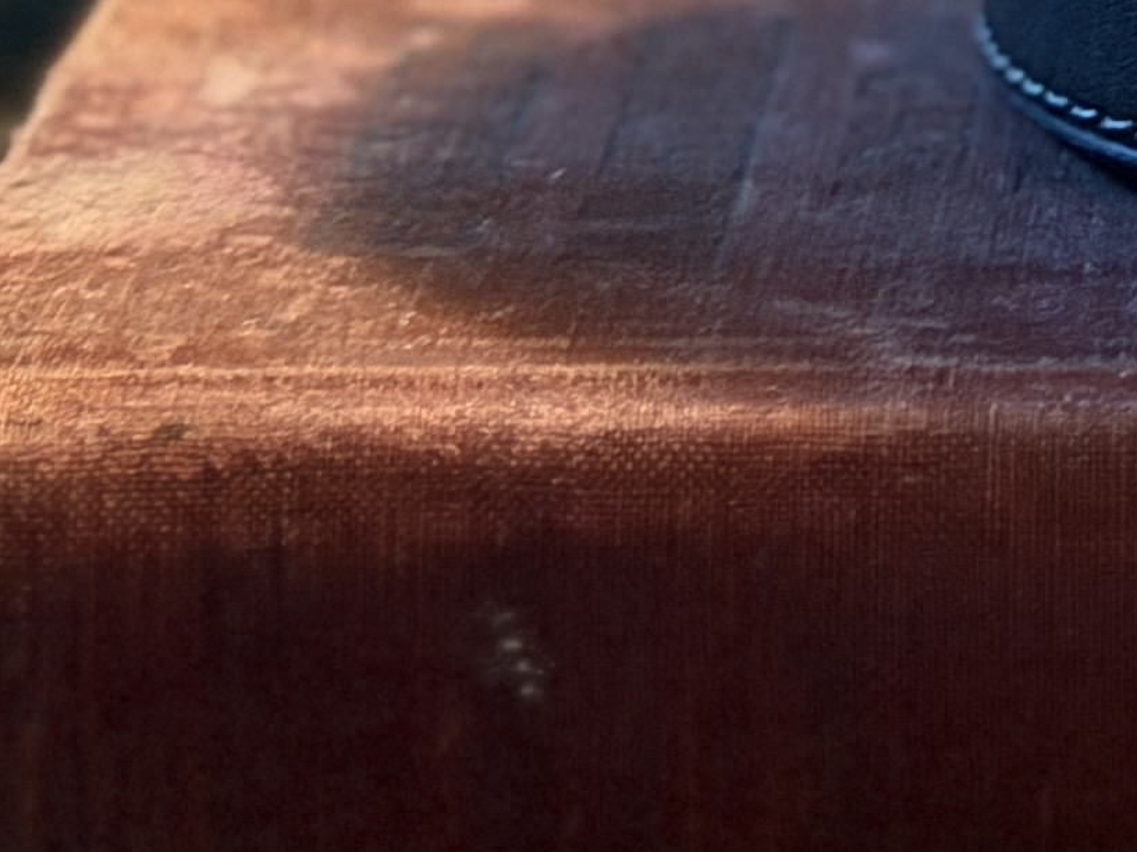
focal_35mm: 237
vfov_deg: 6.1
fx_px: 7781
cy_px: -980
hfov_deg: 8.2
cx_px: 1624
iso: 640
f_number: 1.78
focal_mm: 6.76
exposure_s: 1/24
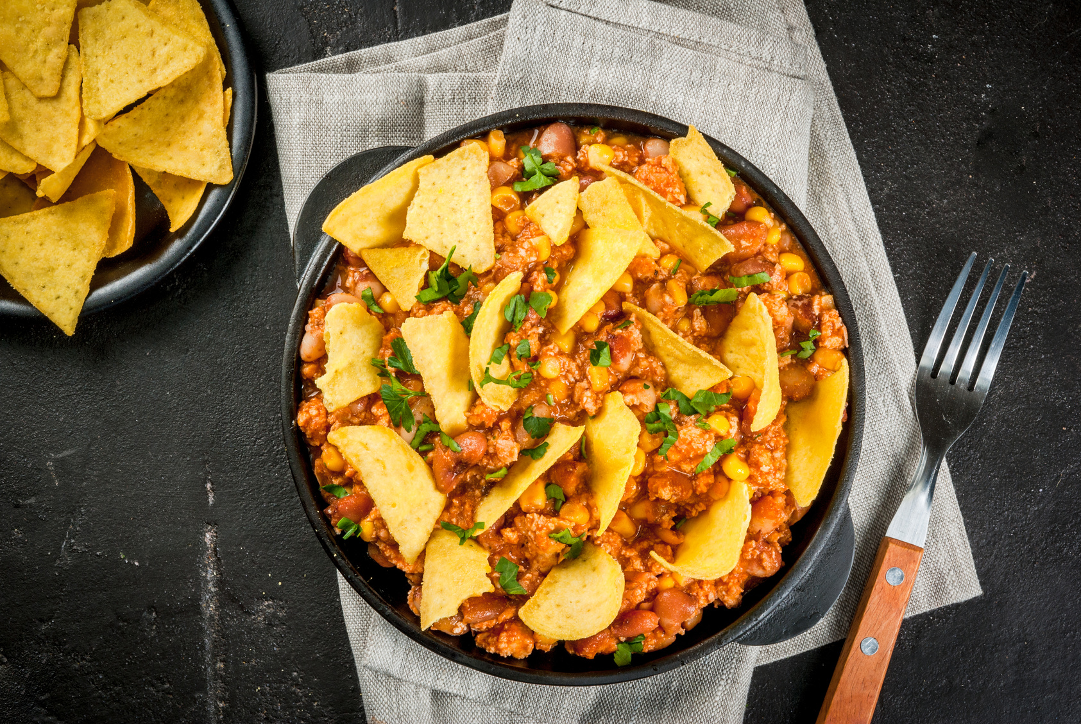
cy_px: 362
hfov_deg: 27.0
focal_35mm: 75
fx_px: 2255
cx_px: 540
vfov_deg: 18.2
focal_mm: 50
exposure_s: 1/125
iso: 100
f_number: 11
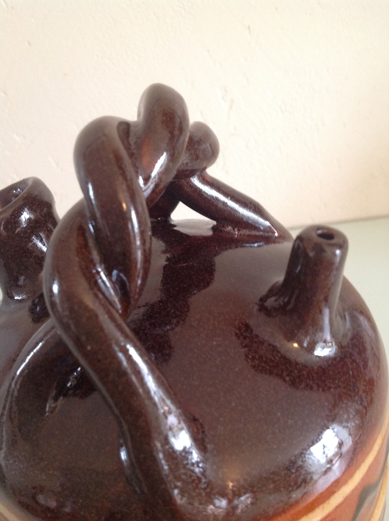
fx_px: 526
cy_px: 260
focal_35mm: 35
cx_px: 194
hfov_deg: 40.6
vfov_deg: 52.7
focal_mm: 4.28
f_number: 2.4
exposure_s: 1/15
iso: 250
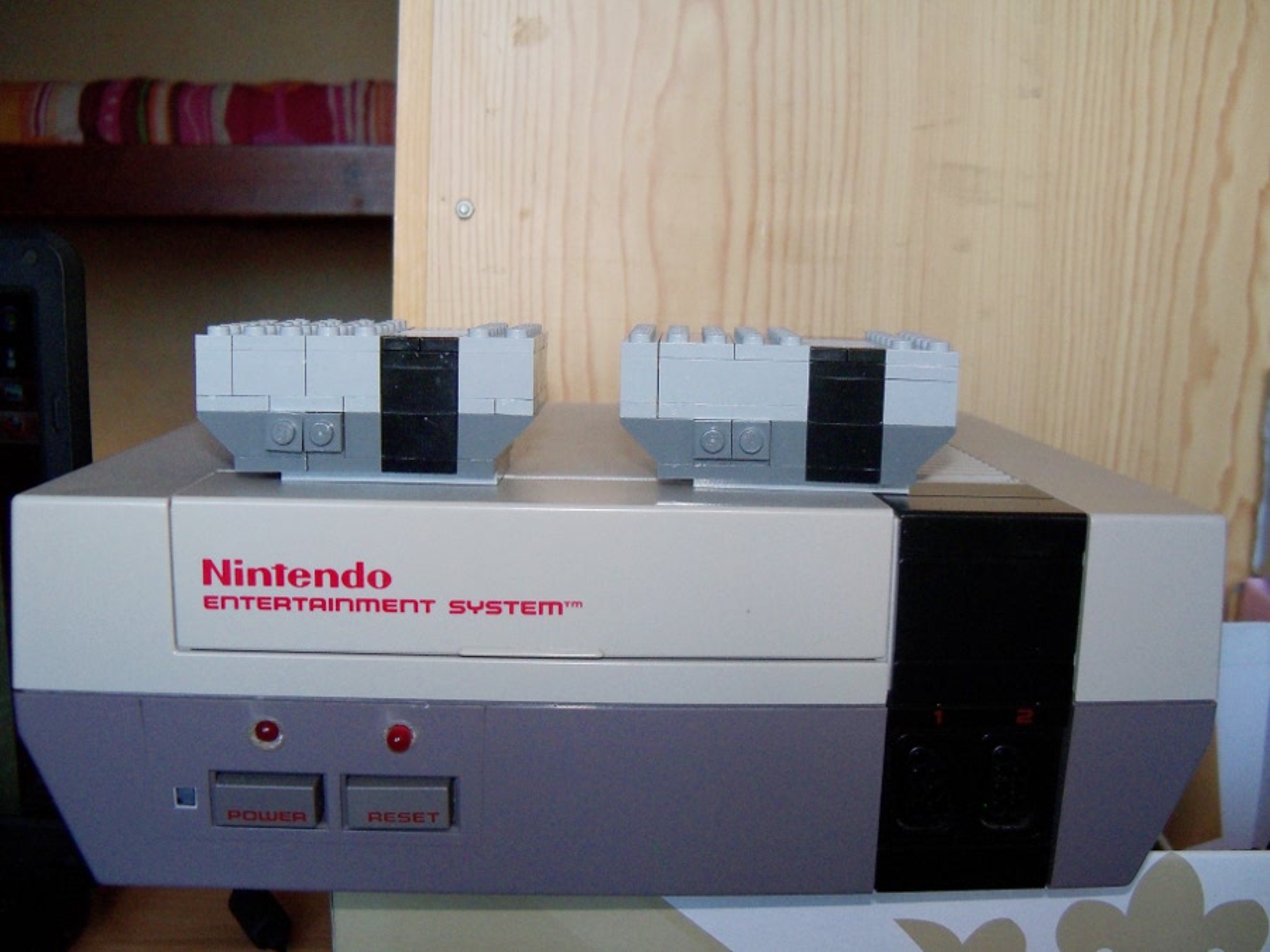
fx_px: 1284
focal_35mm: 35
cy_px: 476
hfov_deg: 52.6
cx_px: 635
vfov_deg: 40.7
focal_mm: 6.2
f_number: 3.5
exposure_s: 1/30
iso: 200
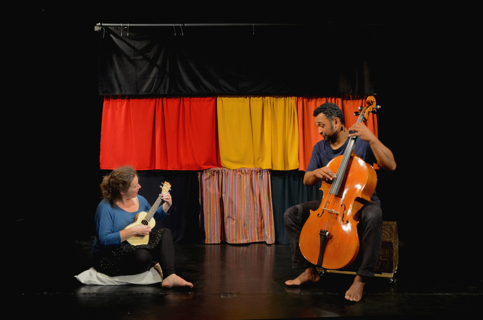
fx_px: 442
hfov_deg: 57.3
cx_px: 242
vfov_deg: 39.8
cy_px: 160
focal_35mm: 33
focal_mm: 22
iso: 640
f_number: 4
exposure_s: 1/40
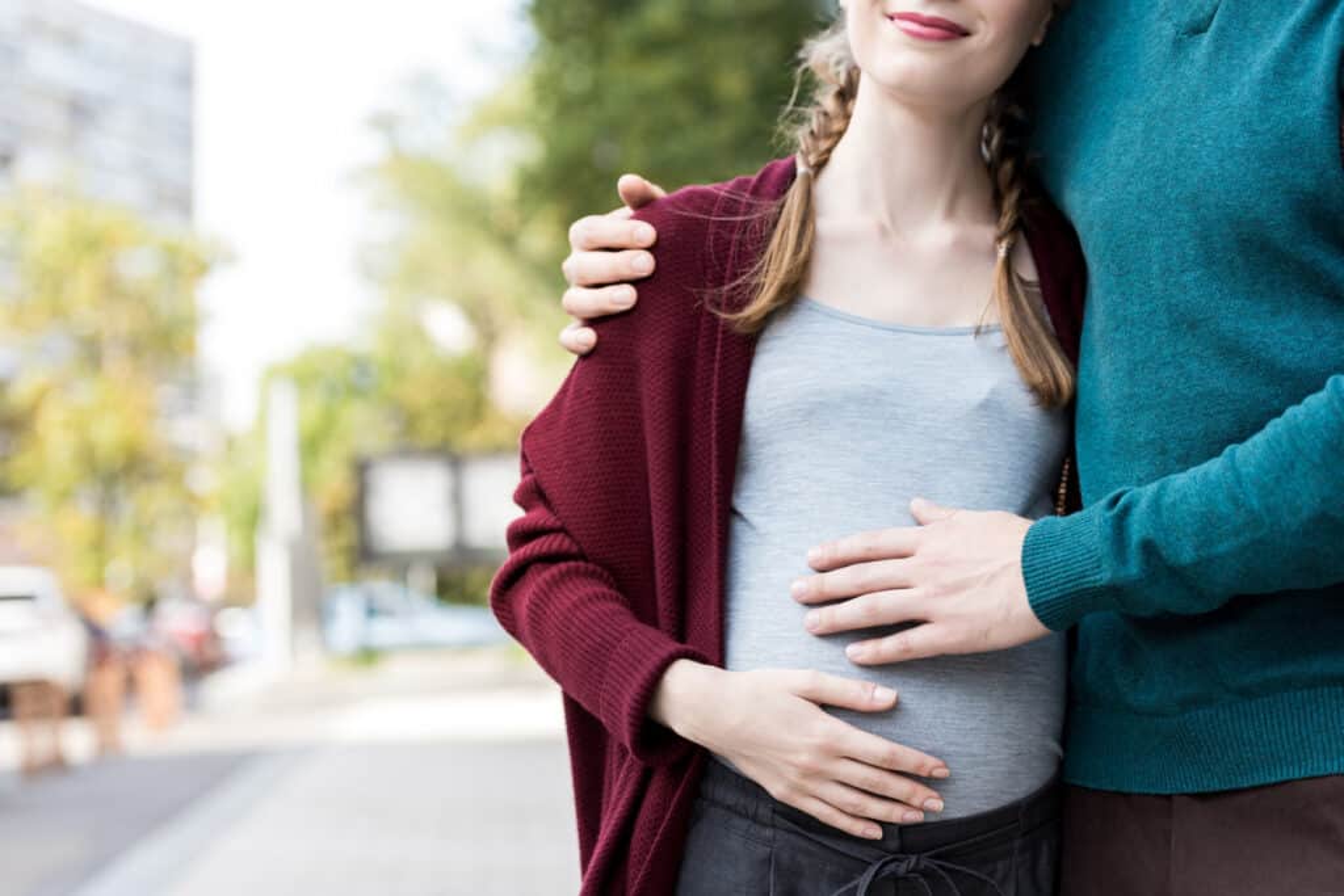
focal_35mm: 75
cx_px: 672
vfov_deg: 18.2
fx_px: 2800
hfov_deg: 27.0
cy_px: 448
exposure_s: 1/320
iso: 200
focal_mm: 75
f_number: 3.5
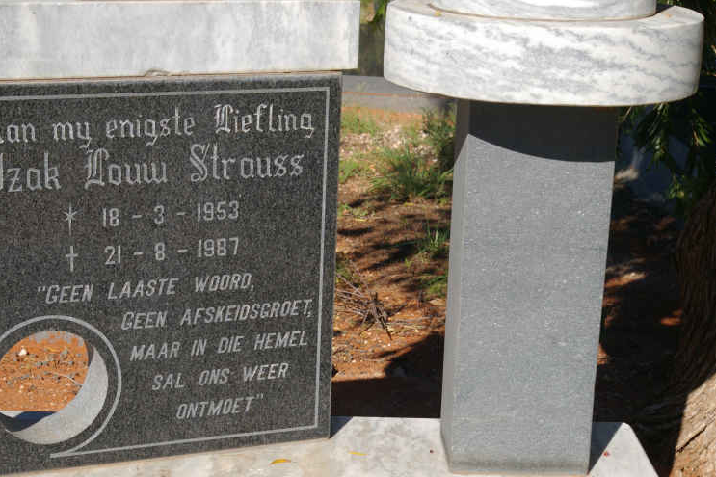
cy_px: 275
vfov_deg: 16.1
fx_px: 1683
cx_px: 301
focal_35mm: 85
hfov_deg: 24.0
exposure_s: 1/250
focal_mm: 45
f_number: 11
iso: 200
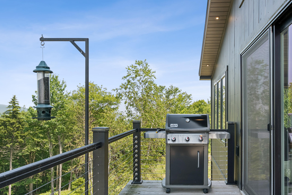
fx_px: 235
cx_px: 188
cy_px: 117
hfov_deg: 62.5
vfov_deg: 44.8
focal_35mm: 29
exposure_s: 1/250
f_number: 7.1
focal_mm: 20
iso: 320
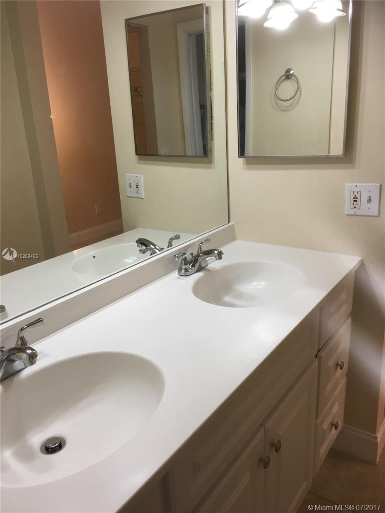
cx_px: 192
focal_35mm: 29
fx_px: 430
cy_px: 256
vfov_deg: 61.7
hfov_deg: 48.2
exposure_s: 1/33
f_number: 2.2
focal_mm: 4.15
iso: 50
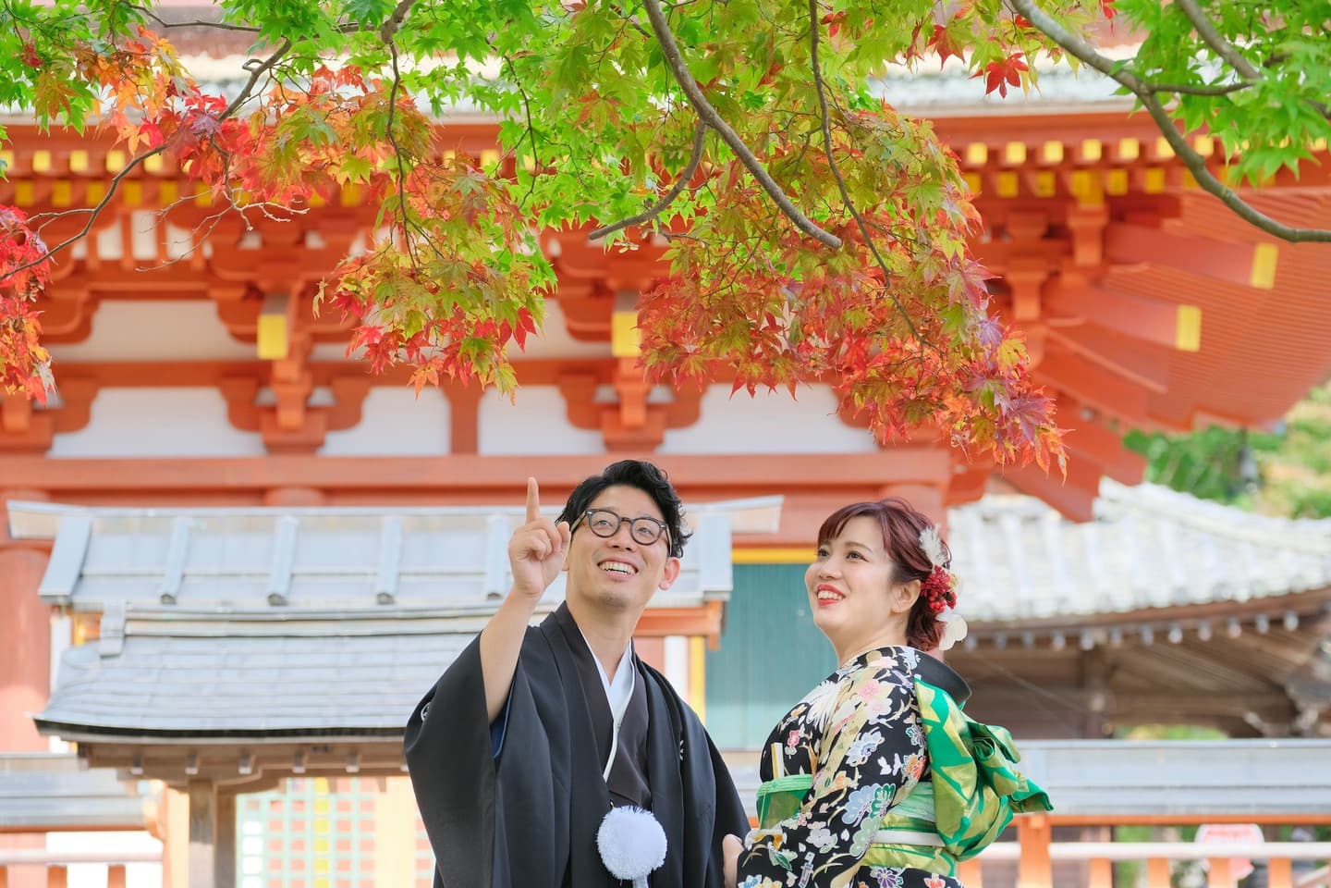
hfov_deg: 15.6
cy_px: 444
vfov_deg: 10.5
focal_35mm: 131
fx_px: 4843
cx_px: 666
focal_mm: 87.1
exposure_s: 1/250
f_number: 4
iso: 800
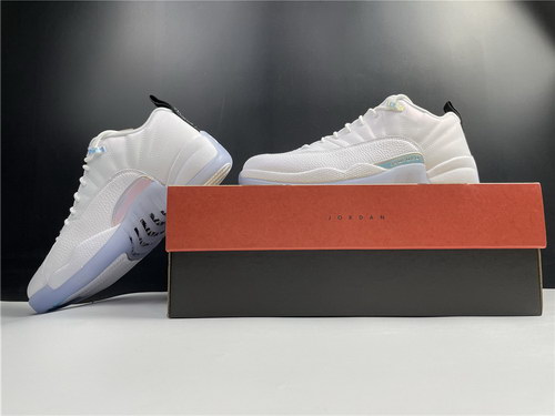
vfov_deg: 53.1
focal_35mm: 26
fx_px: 417
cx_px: 278
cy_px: 208
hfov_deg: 67.3
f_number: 1.6
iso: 80
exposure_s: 1/121
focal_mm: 4.2
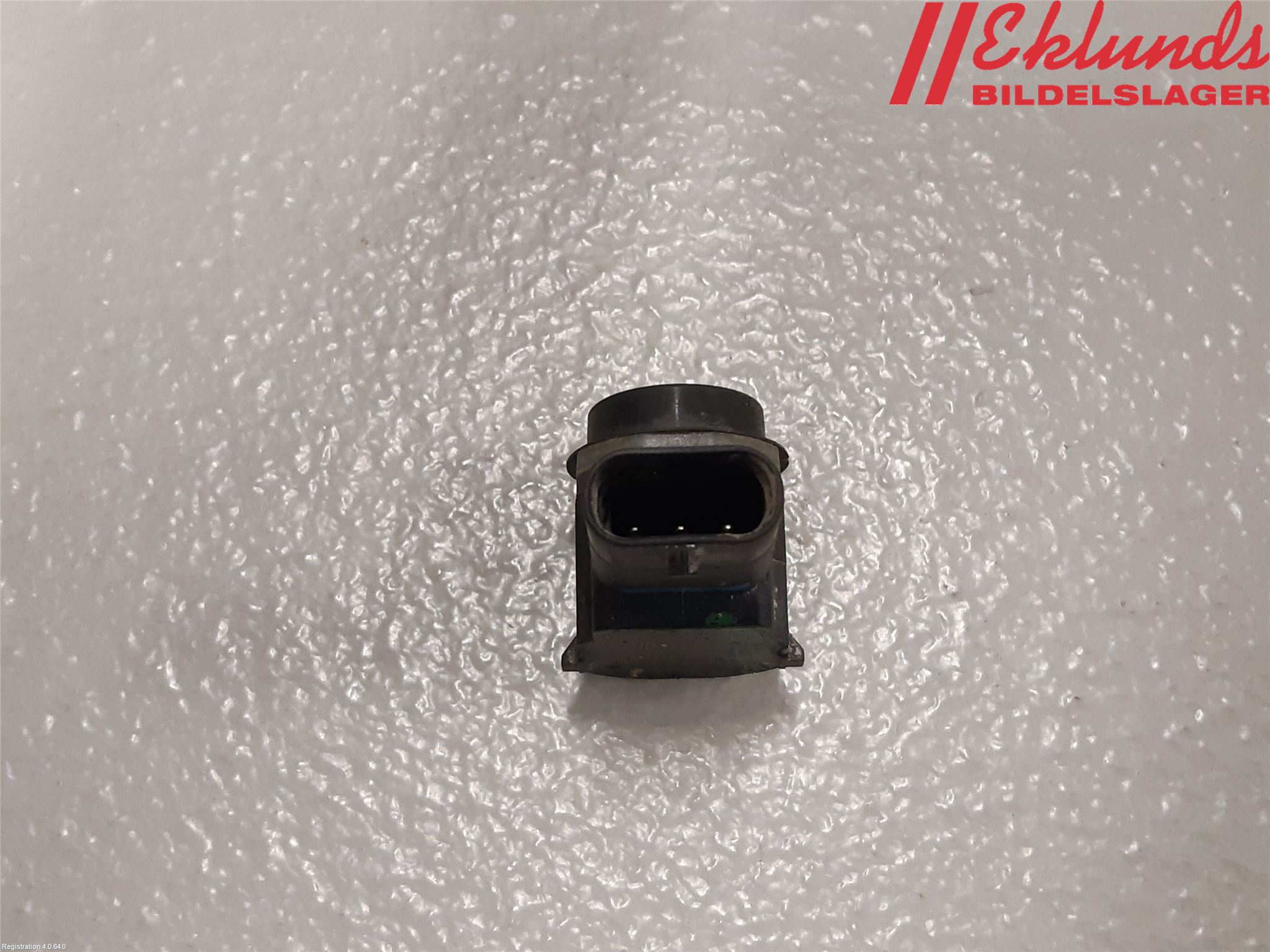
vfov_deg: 53.1
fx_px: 954
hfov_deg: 67.3
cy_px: 476
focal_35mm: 26
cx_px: 635
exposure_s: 1/50
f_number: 1.7
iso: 200
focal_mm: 3.93
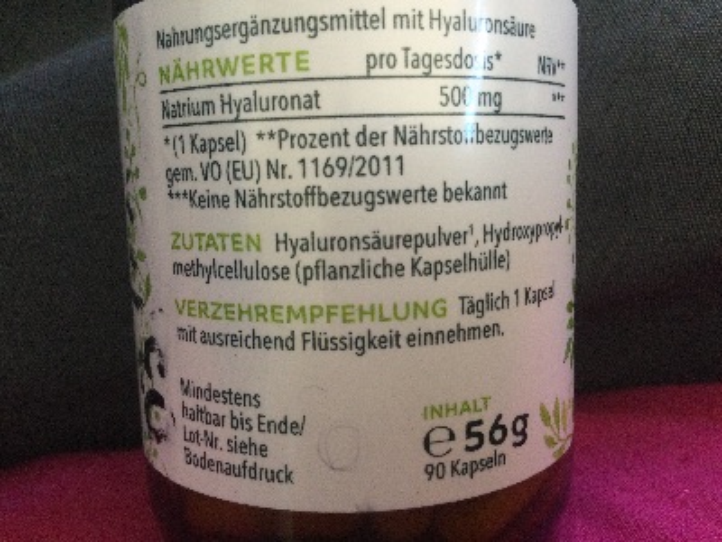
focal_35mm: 31
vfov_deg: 45.4
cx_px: 361
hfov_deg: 58.4
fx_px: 647
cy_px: 271
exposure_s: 1/33
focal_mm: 3.3
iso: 50
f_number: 2.4
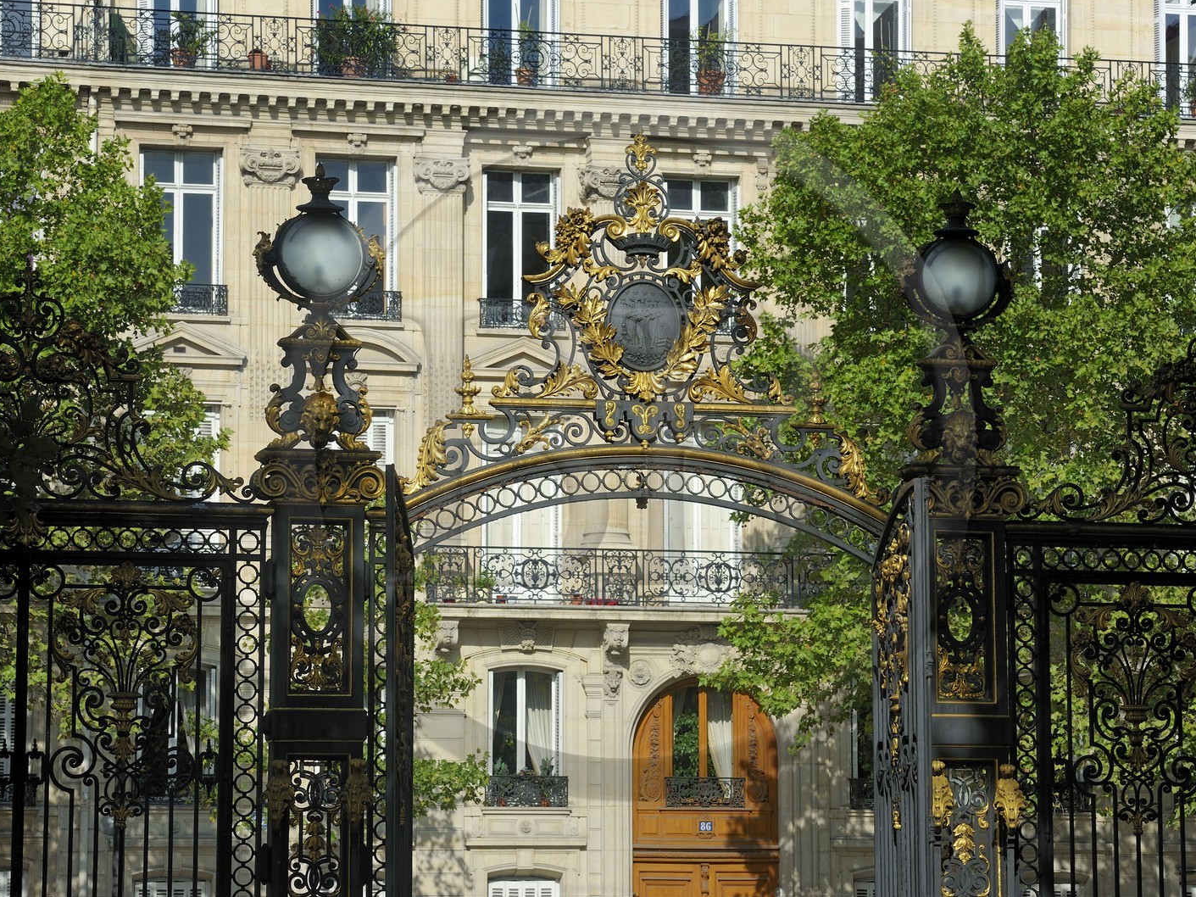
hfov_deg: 16.1
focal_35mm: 122
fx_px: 4215
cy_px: 448
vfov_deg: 12.1
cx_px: 626
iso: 200
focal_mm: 112
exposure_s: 1/200
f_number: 11
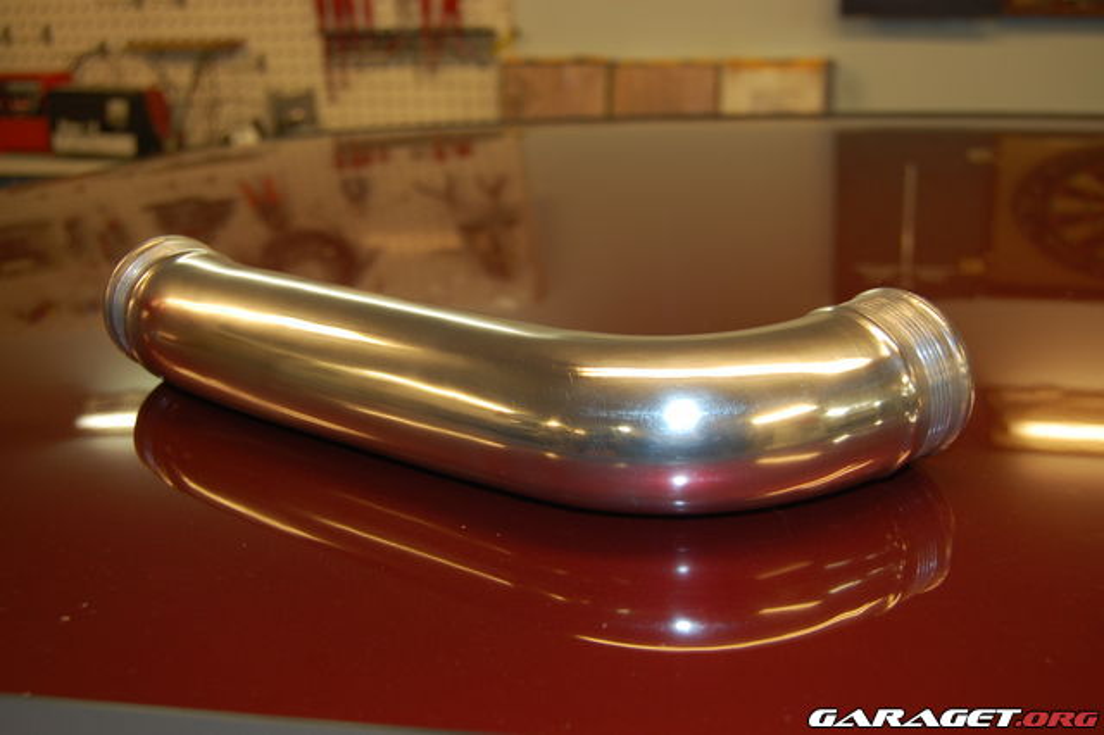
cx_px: 552
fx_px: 1195
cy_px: 368
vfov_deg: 34.2
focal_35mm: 39
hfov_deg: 49.6
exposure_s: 1/60
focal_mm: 26
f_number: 4
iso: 400
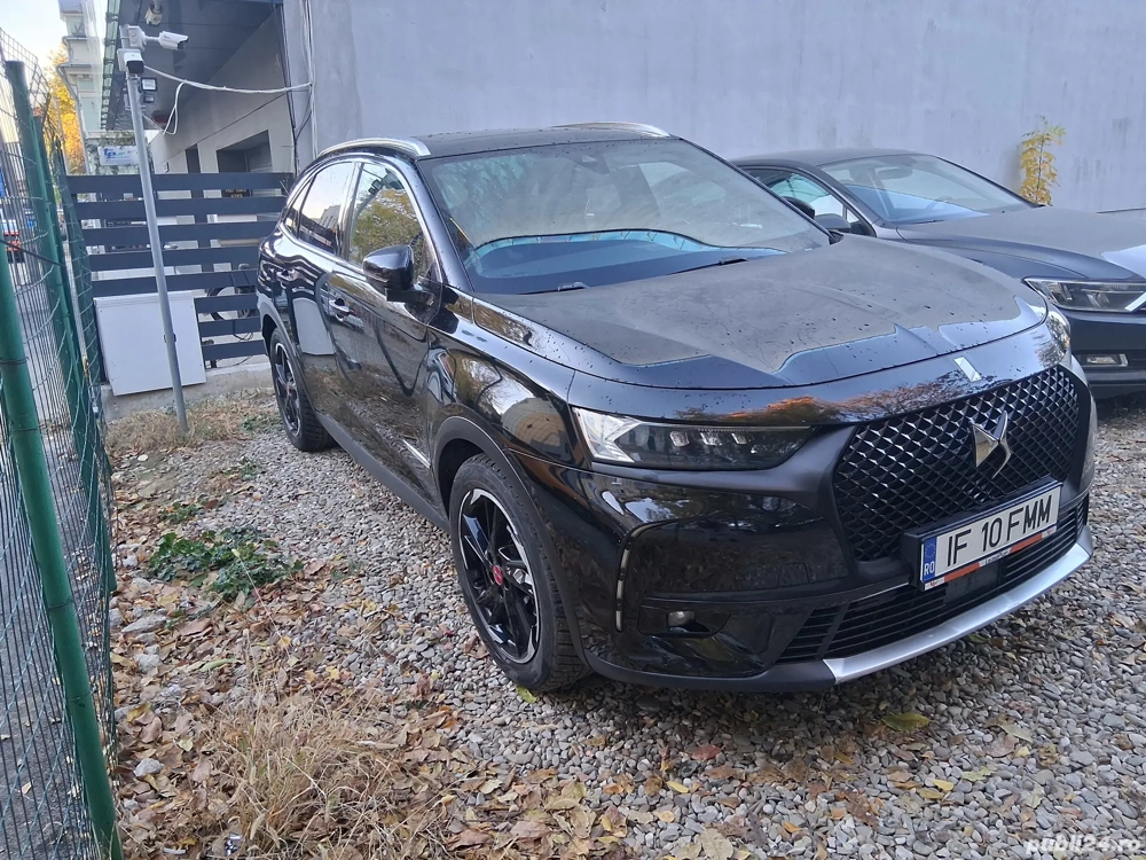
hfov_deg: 67.3
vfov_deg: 53.1
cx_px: 573
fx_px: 861
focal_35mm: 26
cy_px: 430
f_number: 1.8
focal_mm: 3.98
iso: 250
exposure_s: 1/100
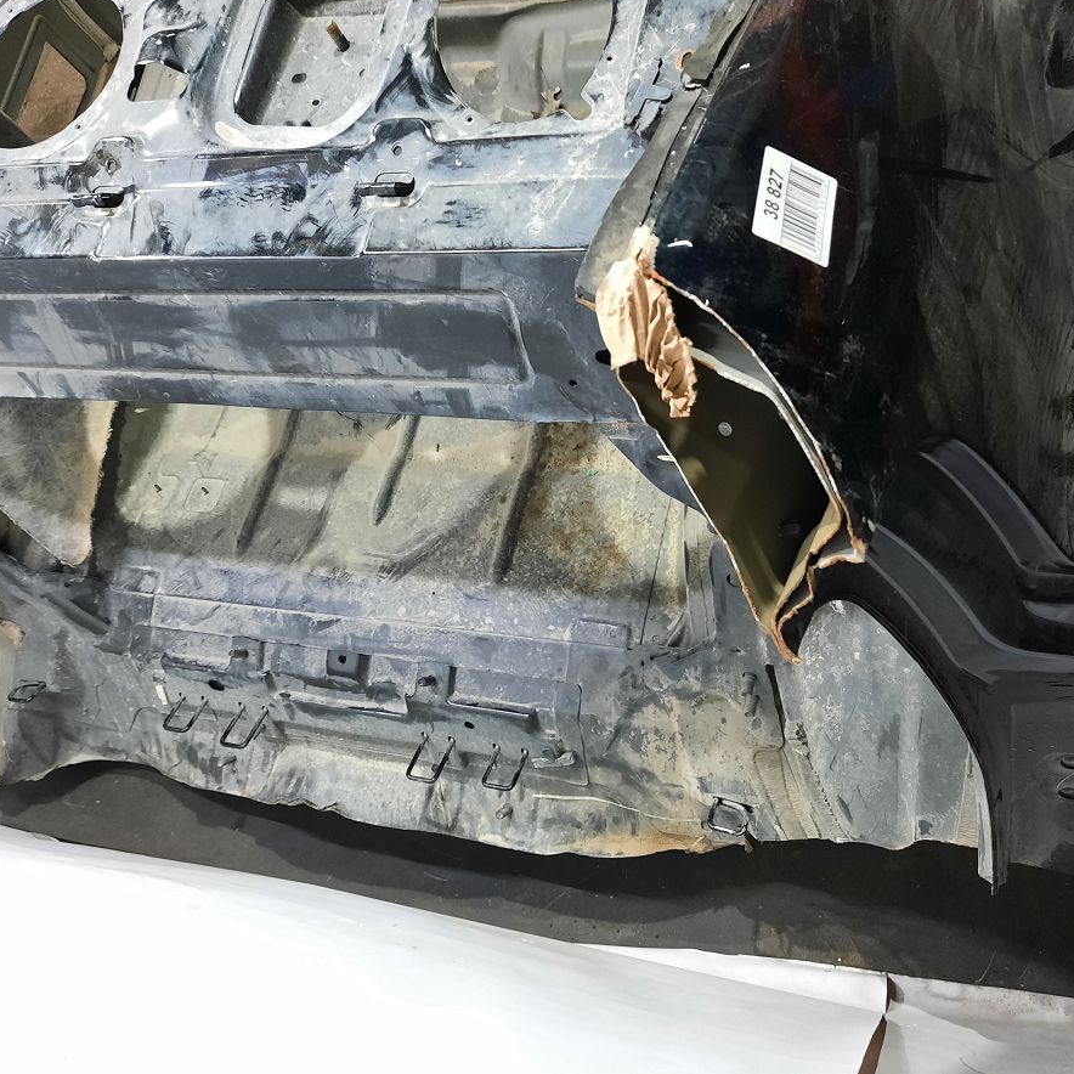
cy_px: 531
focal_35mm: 30
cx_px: 570
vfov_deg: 54.0
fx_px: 1053
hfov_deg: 54.0
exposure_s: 1/33
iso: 250
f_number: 2
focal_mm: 4.6
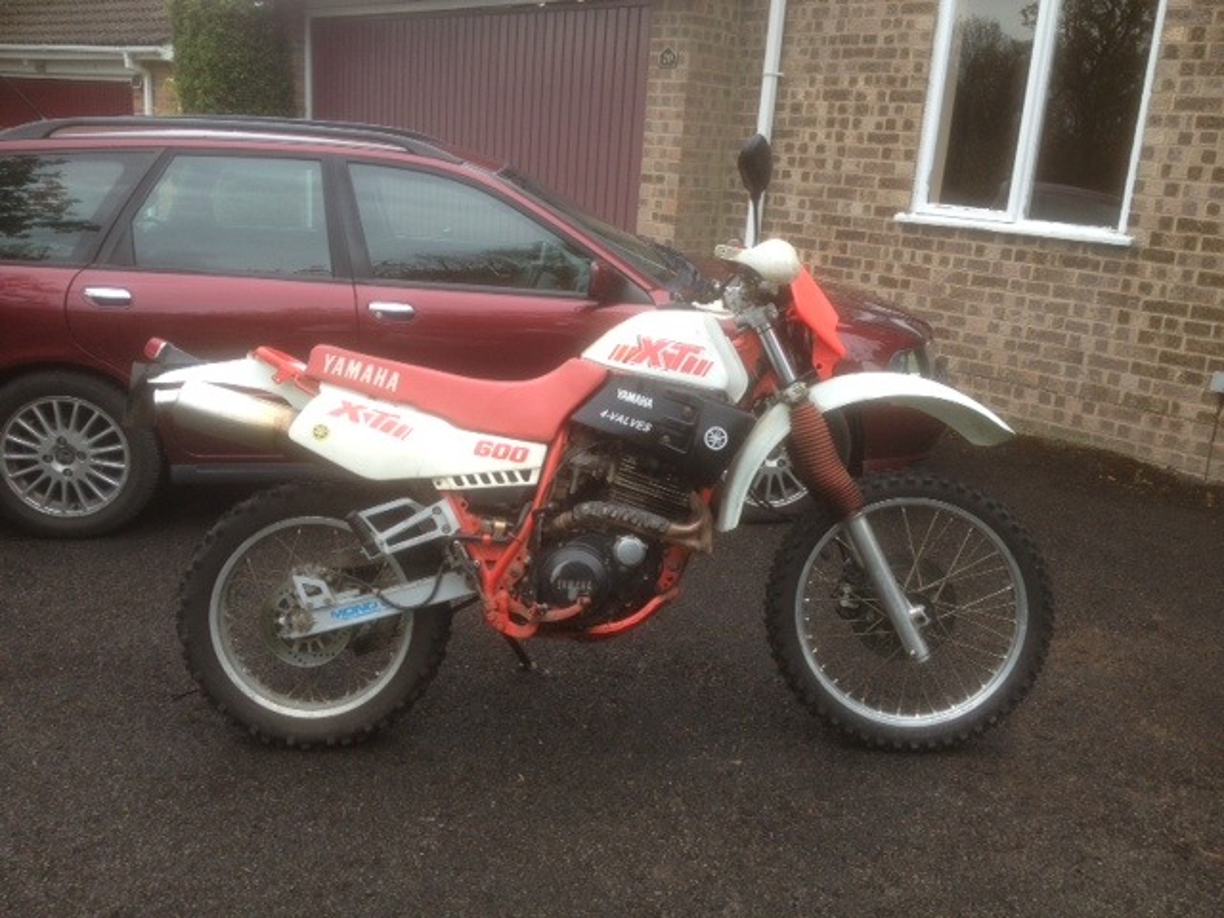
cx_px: 612
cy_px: 459
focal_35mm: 35
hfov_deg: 52.6
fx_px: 1238
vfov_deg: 40.7
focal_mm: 4.28
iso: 50
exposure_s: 1/300
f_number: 2.4
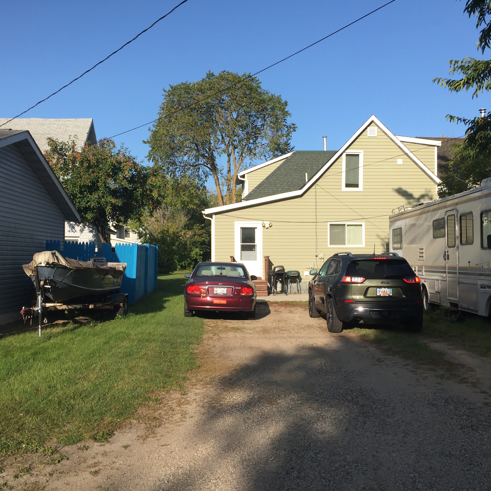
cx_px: 226
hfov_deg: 47.2
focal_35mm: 35
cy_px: 248
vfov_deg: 47.2
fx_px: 562
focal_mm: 4.15
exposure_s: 1/1412
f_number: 2.2
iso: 32
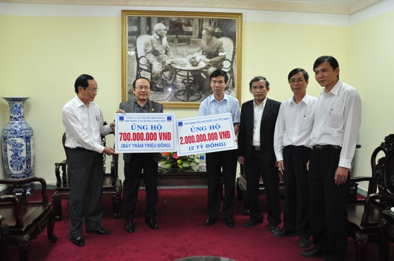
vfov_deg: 47.8
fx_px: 295
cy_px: 130
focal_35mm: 27
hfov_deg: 67.4
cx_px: 197
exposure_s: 1/25
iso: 400
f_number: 3.5
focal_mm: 18
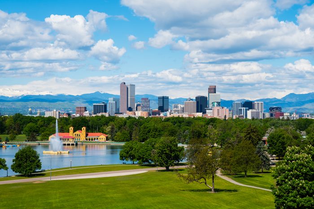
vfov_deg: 17.5
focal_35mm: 78
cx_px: 157
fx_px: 680
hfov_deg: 26.0
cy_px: 104
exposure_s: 1/400
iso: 100
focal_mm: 52
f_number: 8
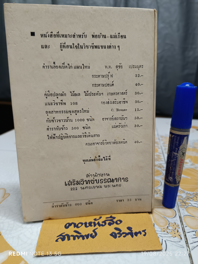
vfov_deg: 71.6
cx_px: 99
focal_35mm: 24
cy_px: 132
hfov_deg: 56.8
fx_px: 183
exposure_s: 1/25
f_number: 1.7
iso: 993
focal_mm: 5.31
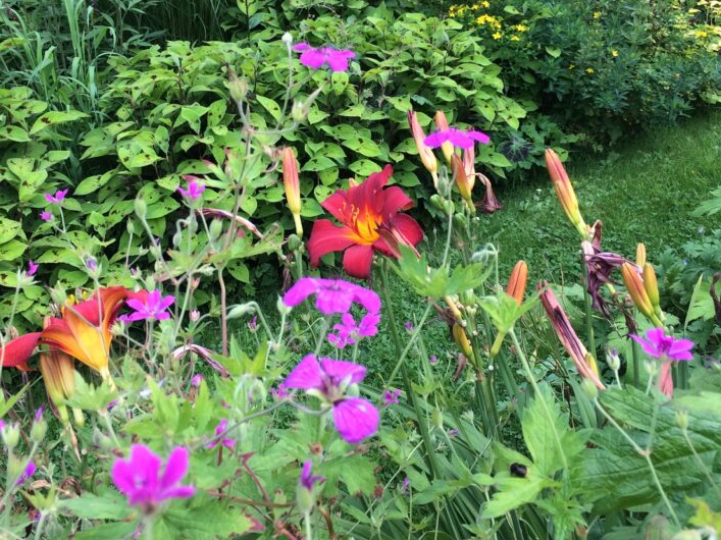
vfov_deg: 34.0
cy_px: 181
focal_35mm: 42
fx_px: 875
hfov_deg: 44.8
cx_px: 344
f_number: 2.2
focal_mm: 4.15
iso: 32
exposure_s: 1/258
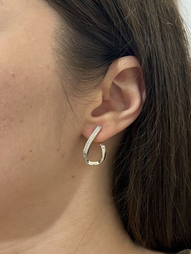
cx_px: 96
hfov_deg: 53.1
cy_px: 127
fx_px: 191
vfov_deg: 67.3
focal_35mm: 26
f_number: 1.5
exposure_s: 1/50
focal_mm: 5.7
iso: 200
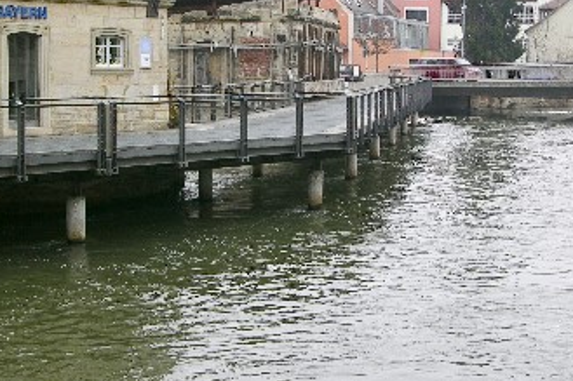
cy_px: 150
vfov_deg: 17.5
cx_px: 248
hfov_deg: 26.0
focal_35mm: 78
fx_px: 1241
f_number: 4.6
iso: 50
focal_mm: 10.7
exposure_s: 1/44.5
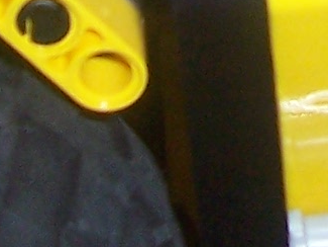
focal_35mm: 268
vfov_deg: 5.2
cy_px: -514
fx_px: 2540
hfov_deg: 7.3
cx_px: 393
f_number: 2.7
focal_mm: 5.6
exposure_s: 1/60
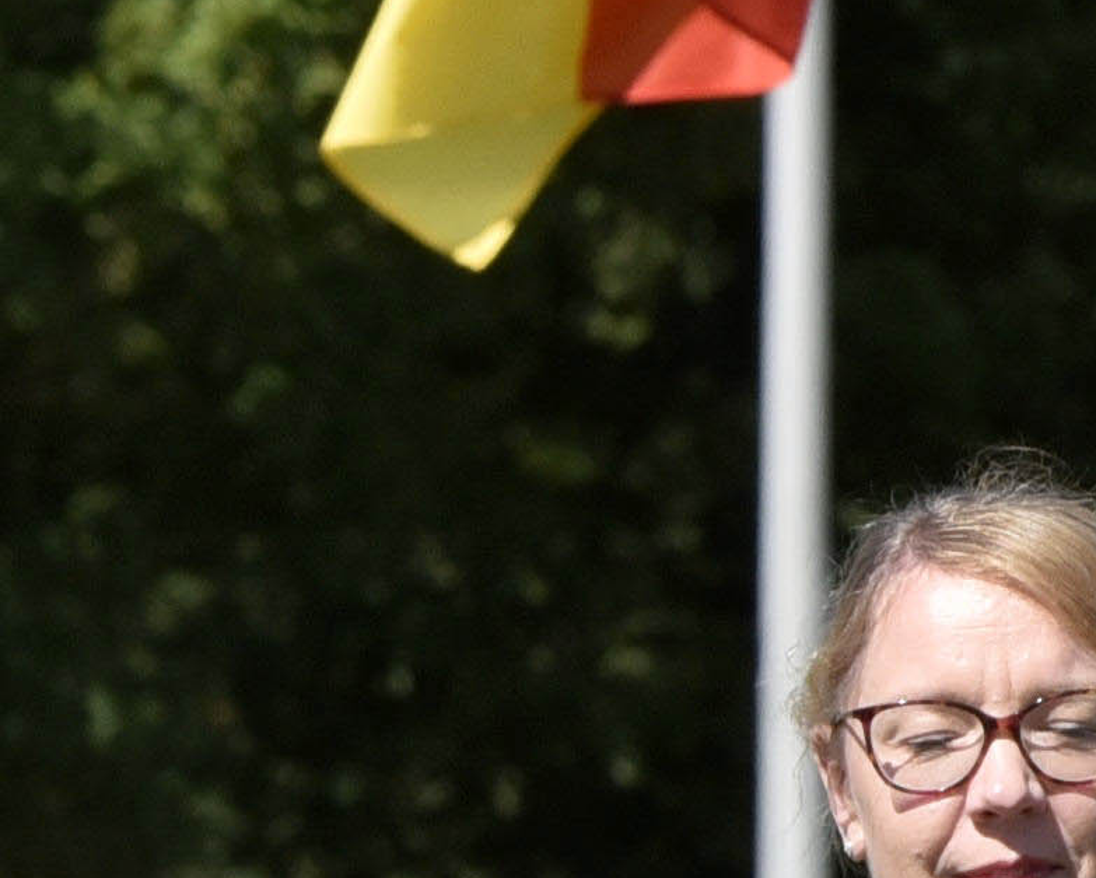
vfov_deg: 1.3
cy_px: 2607
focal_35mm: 1190
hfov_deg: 1.6
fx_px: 38615
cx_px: -2833
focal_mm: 165
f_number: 10
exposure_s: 1/1250
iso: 640
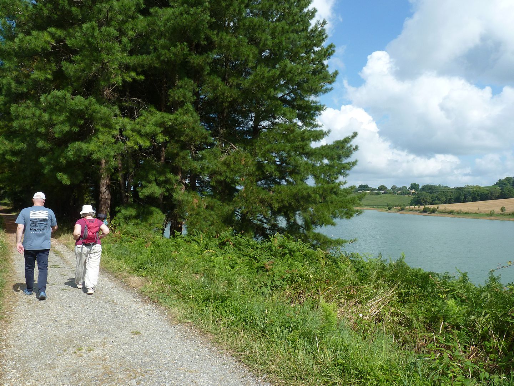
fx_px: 401
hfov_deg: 65.3
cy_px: 193
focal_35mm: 27
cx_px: 257
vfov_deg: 51.4
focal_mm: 4.8
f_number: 7.1
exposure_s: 1/200
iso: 80
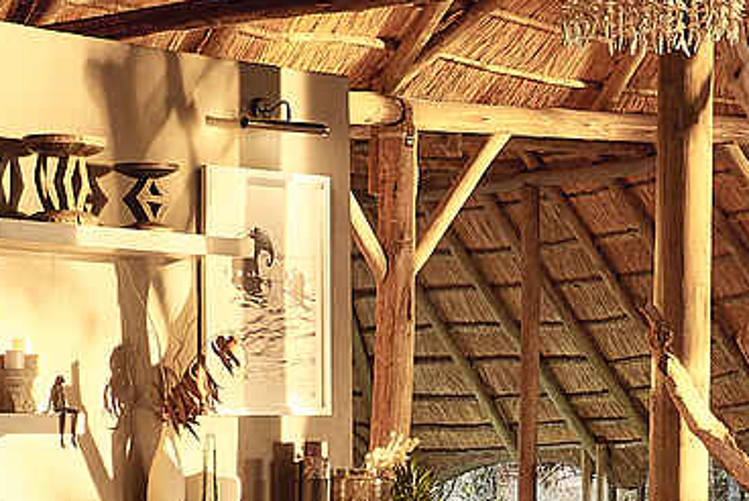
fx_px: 2894
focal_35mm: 139
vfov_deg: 9.8
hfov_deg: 14.7
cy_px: 544
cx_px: 543
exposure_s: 1/1.49
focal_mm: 32
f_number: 13
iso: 100
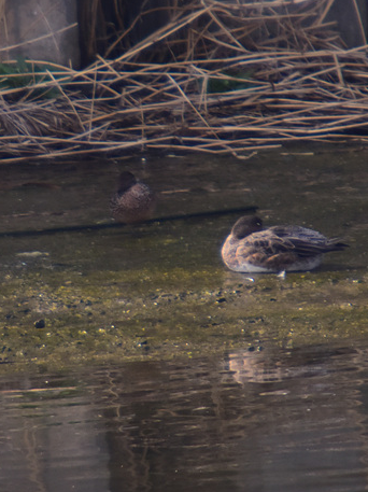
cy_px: 262
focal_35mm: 2528
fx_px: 35884
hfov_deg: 0.6
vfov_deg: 0.8
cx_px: 107
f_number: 13
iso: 1000
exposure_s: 1/500
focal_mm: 1000
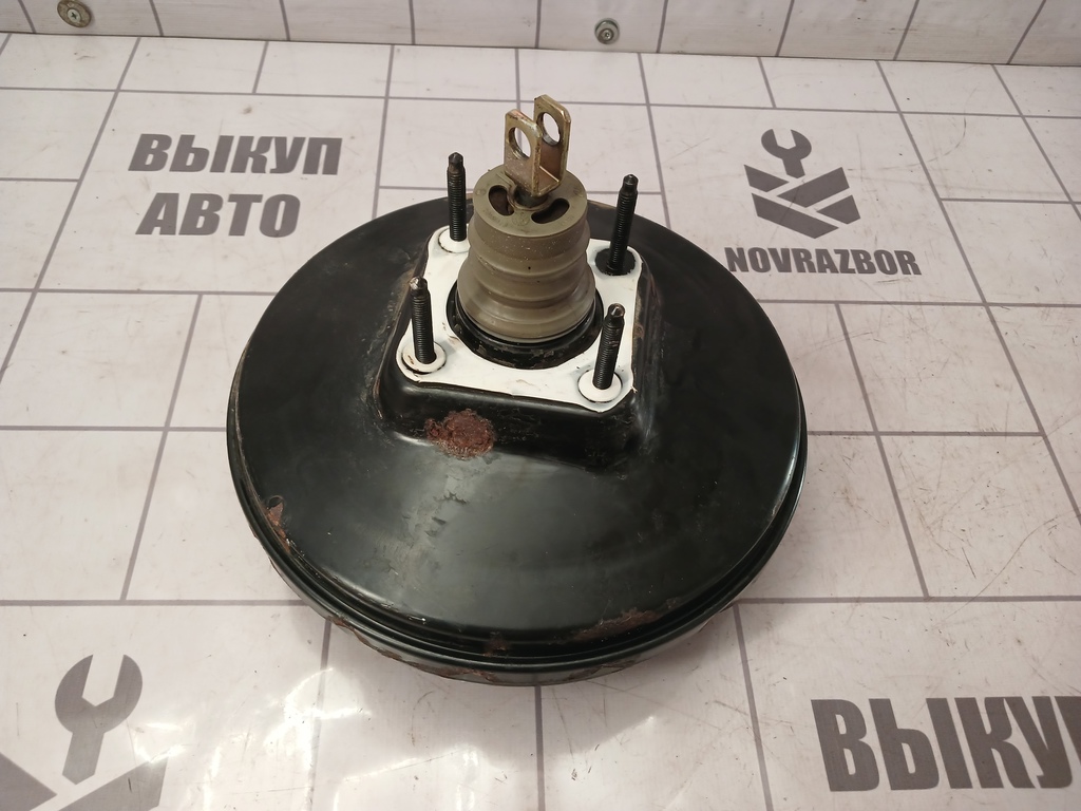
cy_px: 406
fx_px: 843
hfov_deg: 65.3
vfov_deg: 51.4
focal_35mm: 27
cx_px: 540
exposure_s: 1/50
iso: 125
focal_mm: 4
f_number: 1.8
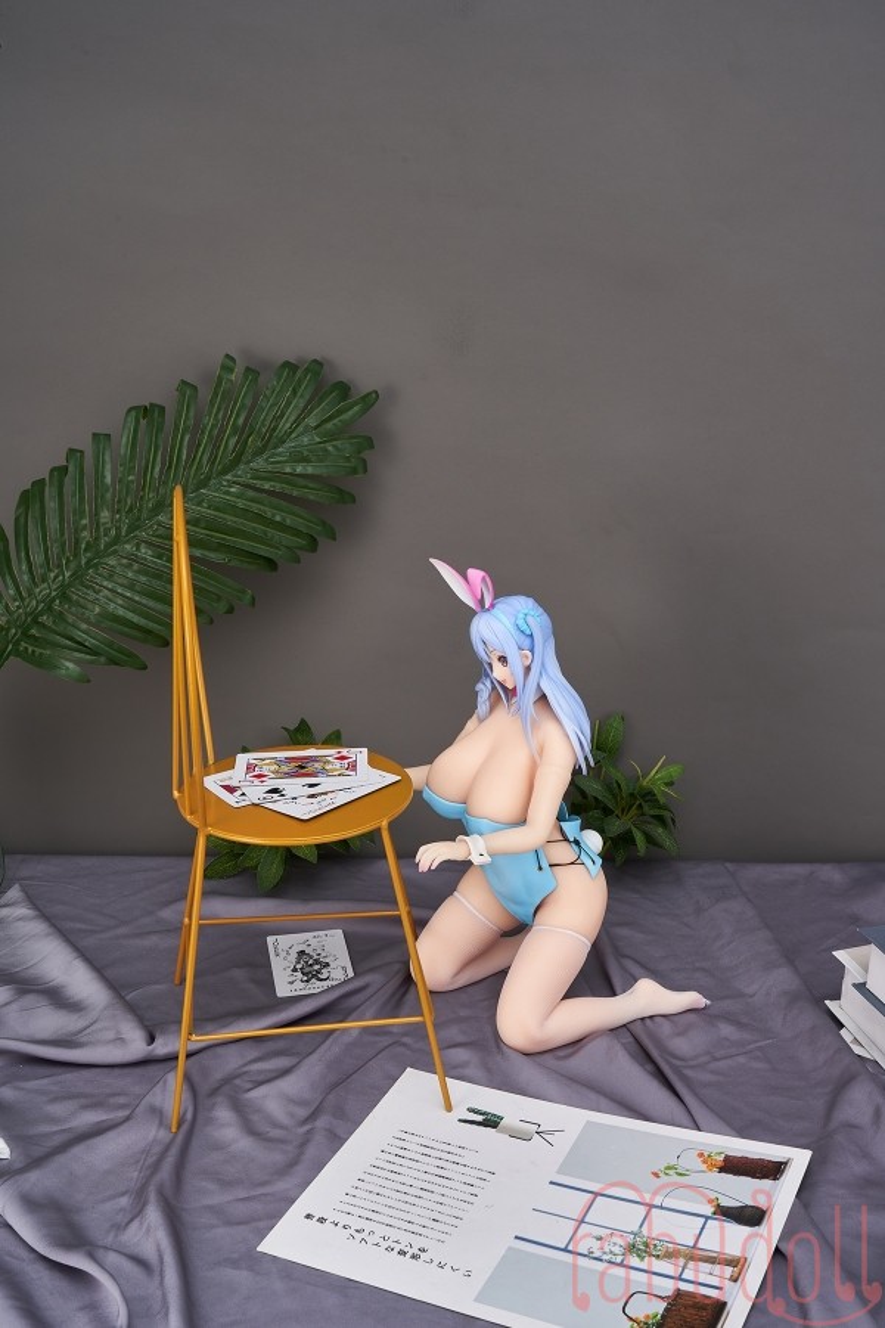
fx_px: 1696
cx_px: 442
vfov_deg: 42.7
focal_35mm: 46
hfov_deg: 29.2
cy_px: 664
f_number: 16
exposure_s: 1/125
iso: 250
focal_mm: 46
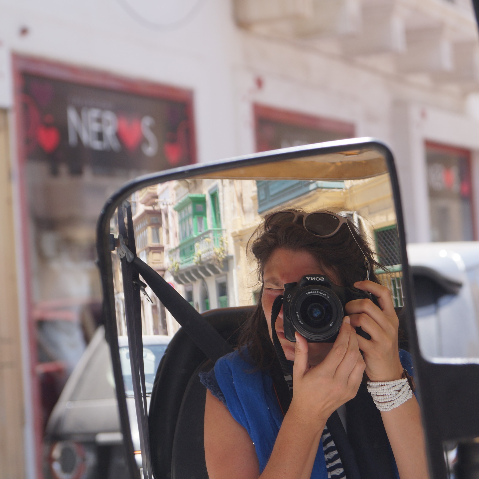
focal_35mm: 89
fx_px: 1393
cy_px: 219
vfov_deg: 19.5
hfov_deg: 19.5
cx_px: 302
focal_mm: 40
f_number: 6.3
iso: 100
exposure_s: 1/125
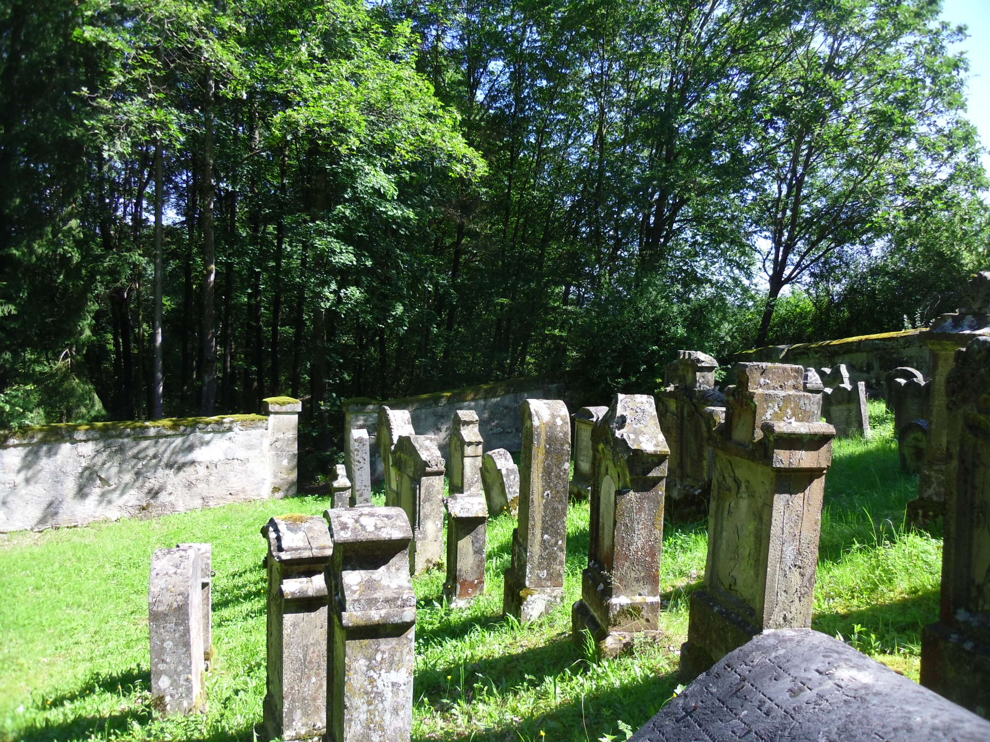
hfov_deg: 58.4
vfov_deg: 45.4
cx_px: 495
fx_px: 887
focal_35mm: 31
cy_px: 371
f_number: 3.3
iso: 80
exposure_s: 1/197
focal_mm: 5.6
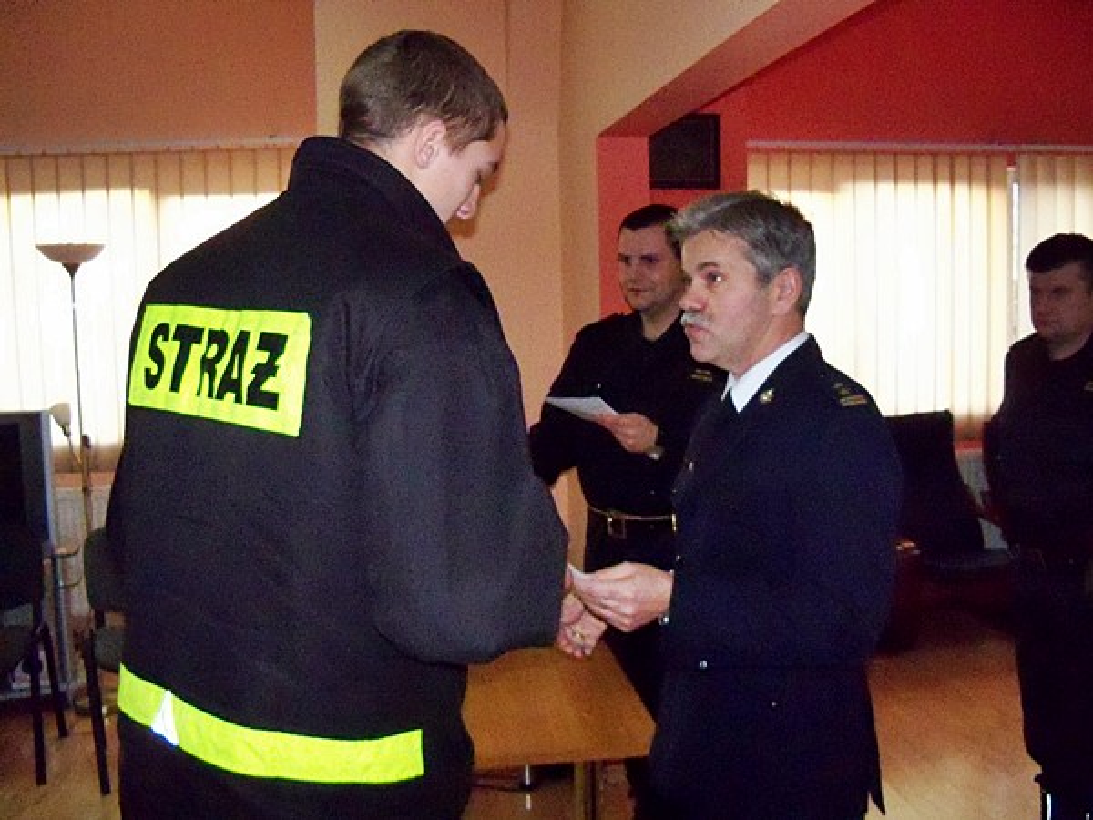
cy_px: 410
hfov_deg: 52.6
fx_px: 1105
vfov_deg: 40.7
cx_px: 546
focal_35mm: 35
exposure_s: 1/500
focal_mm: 6.2
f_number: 3.5
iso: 1600
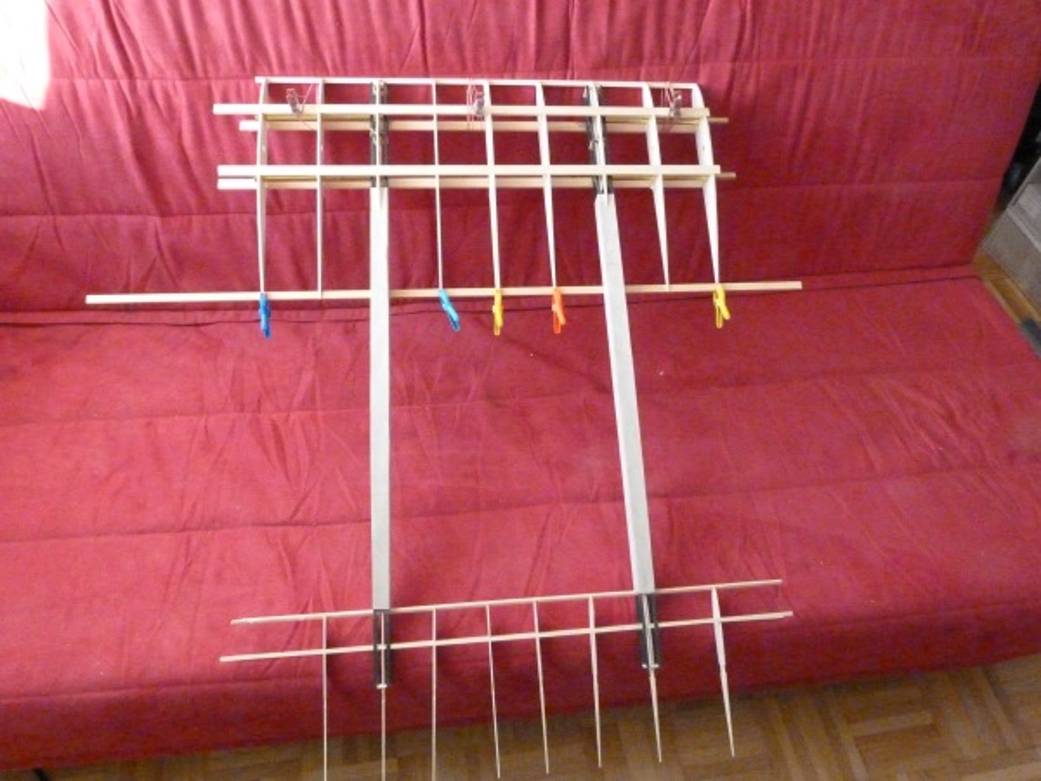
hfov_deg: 69.4
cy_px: 390
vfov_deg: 54.9
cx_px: 520
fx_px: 752
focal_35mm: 25
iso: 1600
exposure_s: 1/200
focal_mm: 4.5
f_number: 4.5
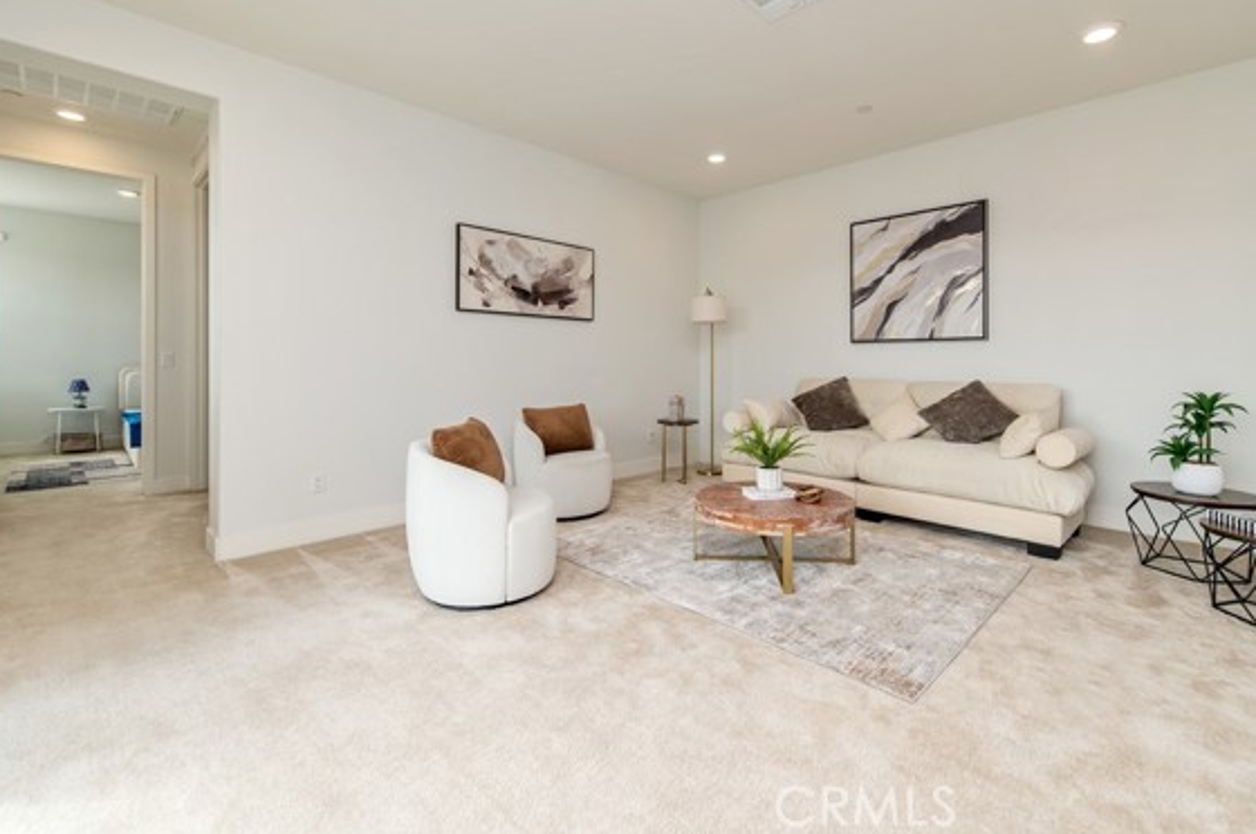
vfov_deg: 73.3
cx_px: 657
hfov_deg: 96.7
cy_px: 362
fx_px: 558
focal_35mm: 16
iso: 200
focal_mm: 14
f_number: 4.5
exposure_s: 1/80
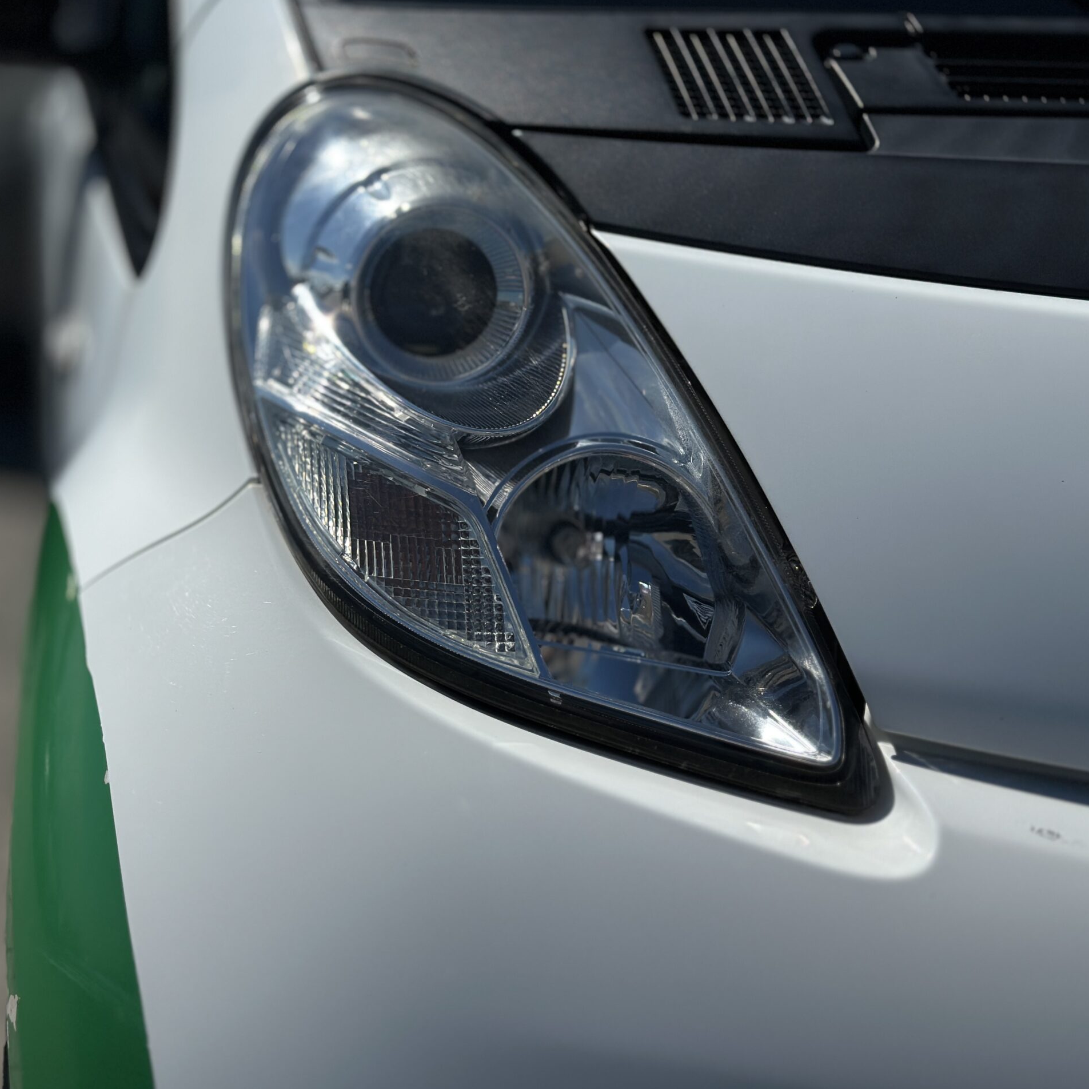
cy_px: 543
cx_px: 390
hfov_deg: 29.9
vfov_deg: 30.0
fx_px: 2029
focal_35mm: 57
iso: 64
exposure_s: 1/18868
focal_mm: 6.86
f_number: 1.78
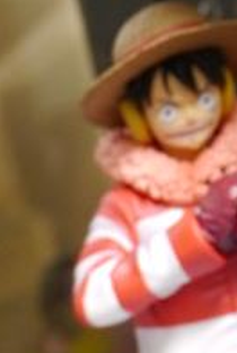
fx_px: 1574
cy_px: 648
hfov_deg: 8.3
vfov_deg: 11.8
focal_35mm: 160
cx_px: -210
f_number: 4.4
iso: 1600
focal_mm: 20
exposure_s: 1/15
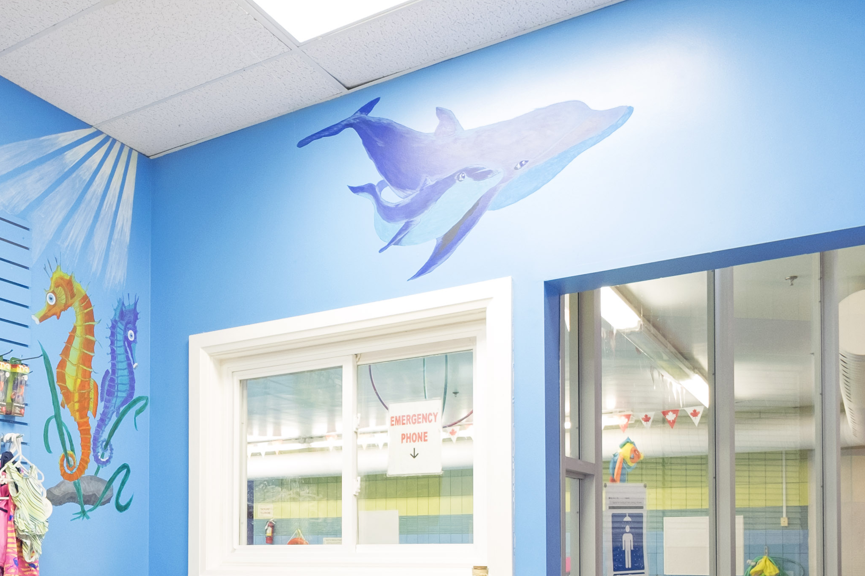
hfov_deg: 51.0
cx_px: 219
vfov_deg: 34.1
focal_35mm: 36
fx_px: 865
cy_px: 553
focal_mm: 10
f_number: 4
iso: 800
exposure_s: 1/25
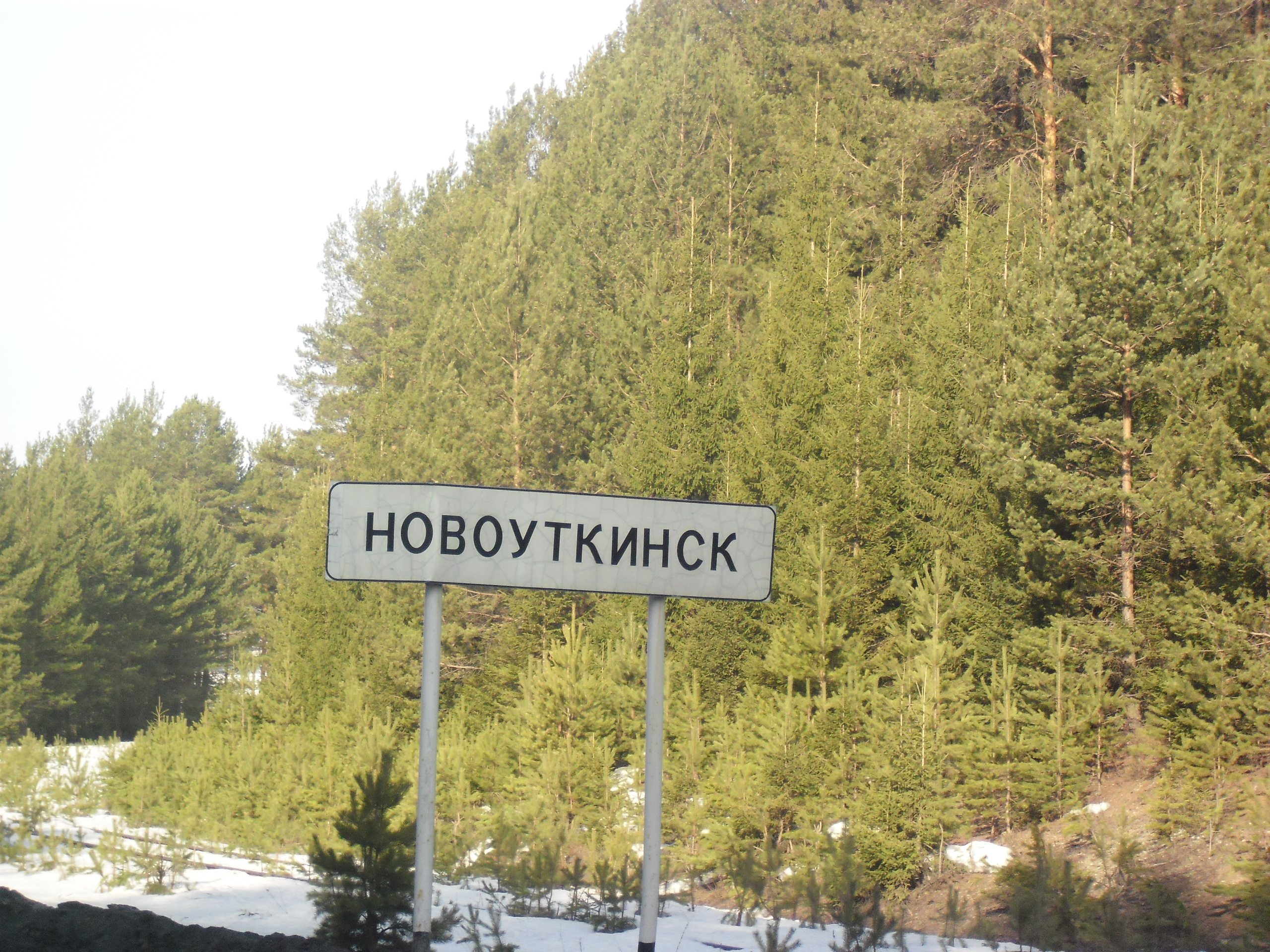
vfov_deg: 13.8
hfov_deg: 18.4
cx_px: 635
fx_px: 3926
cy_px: 476
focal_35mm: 107
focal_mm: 18.9
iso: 200
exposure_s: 1/250
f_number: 5.6
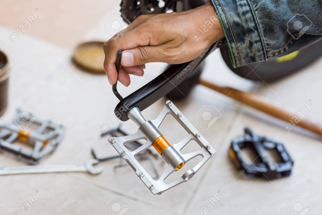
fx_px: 760
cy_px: 108
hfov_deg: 23.9
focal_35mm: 85
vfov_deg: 16.1
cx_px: 161
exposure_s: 1/125
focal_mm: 85
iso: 280
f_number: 3.5
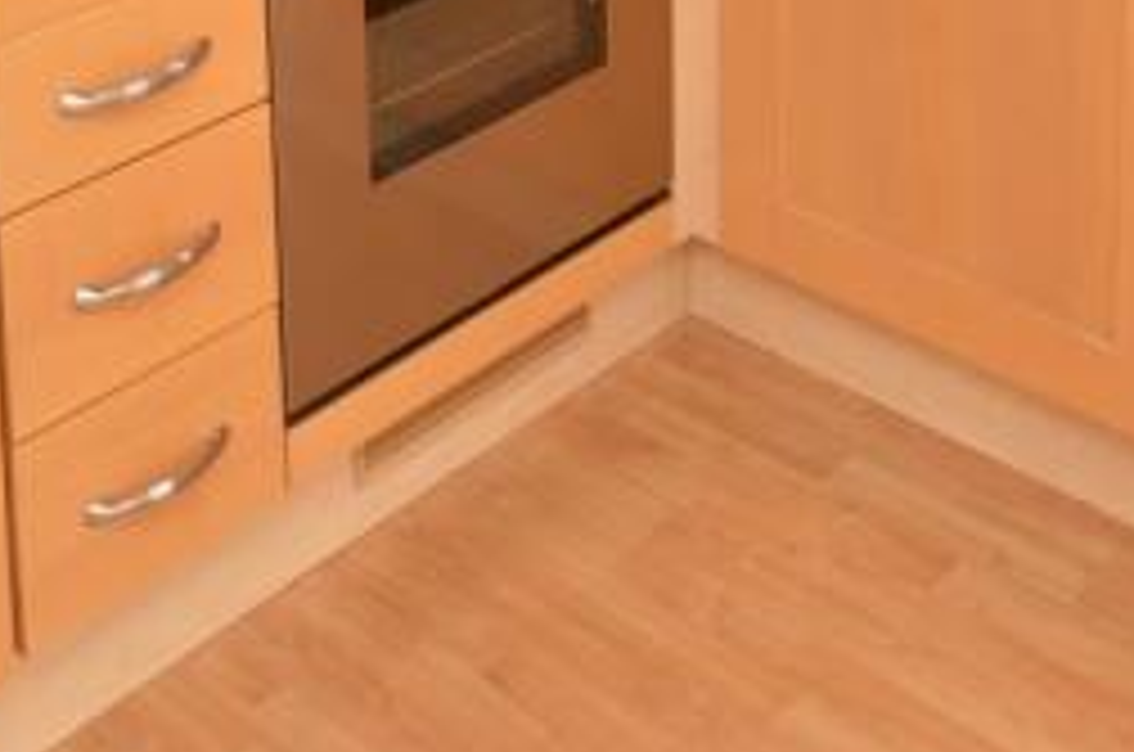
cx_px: 508
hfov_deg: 32.9
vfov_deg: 18.3
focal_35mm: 61
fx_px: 1918
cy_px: -527
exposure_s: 1/13
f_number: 10
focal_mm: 10
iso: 200
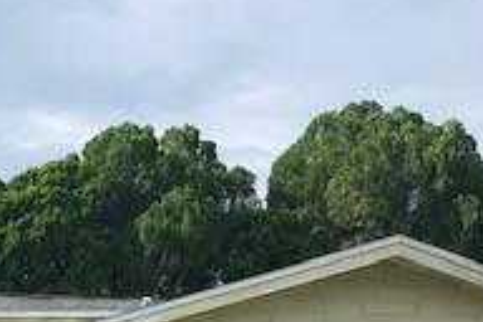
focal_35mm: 97
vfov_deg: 13.4
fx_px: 1301
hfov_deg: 20.5
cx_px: 28
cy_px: 465
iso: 20
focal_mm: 4
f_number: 1.8
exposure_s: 1/1185
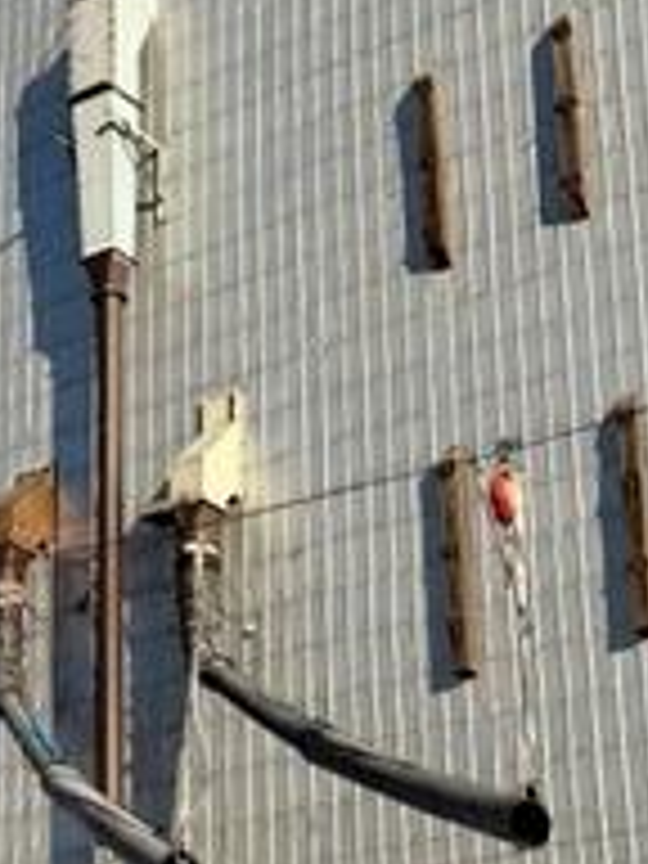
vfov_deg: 20.4
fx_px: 2396
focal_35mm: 96
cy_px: 518
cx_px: -22
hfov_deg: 15.1
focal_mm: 6.76
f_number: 1.78
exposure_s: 1/6711
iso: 80
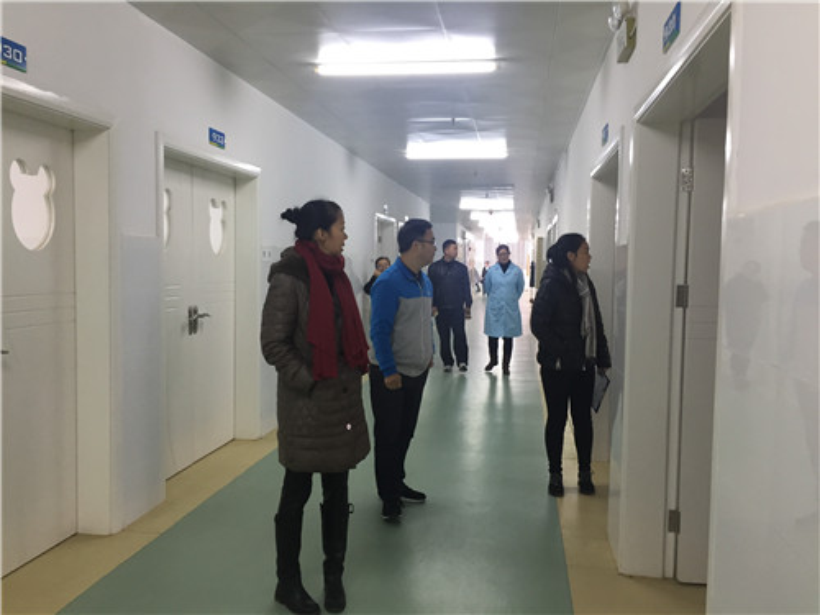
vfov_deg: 48.2
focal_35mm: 29
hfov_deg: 61.7
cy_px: 308
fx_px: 687
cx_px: 410
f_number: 2.2
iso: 125
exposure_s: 1/33
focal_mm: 4.15
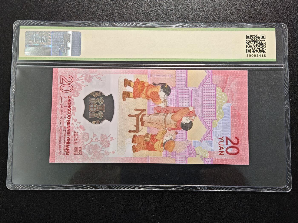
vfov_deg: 24.4
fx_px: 517
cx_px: 149
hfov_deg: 32.2
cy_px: 112
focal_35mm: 60
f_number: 2
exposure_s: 1/108
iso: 800
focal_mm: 9
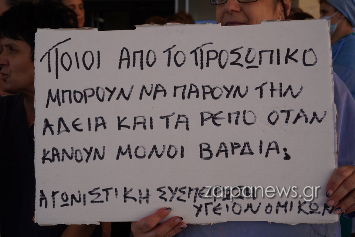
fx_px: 414
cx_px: 178
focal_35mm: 42
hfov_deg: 46.4
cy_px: 118
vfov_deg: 31.9
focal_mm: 28
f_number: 5
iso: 100
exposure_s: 1/400
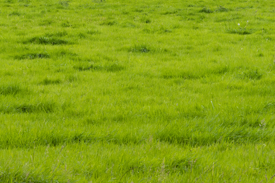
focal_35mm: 349
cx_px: 223
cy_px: -114
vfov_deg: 3.9
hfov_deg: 5.9
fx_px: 2666
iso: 12800
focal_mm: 105
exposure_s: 1/500
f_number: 16
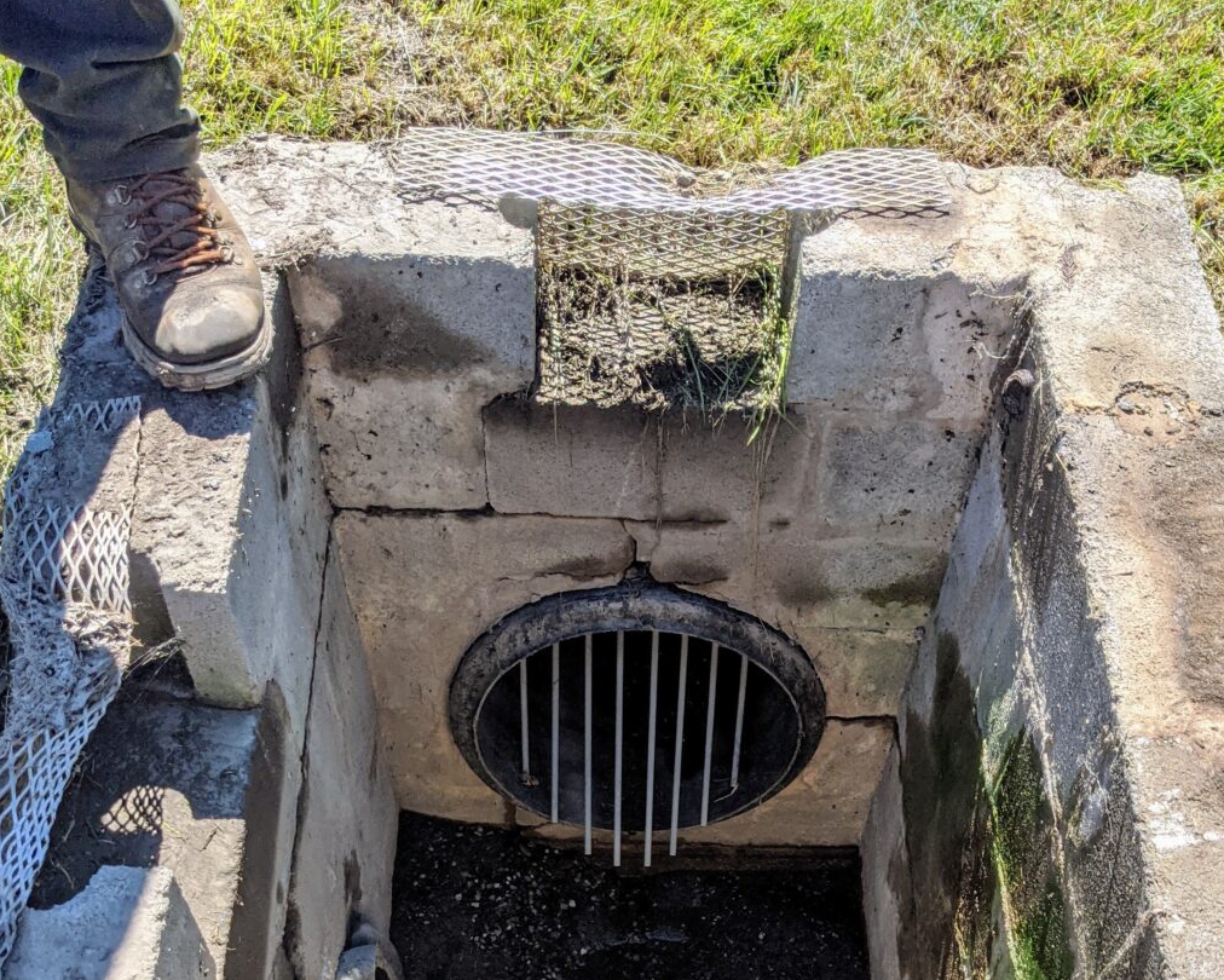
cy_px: 898
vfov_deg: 35.0
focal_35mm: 40
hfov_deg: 45.8
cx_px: 642
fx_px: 1449
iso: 58
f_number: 1.73
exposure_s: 1/3356
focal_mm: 4.38
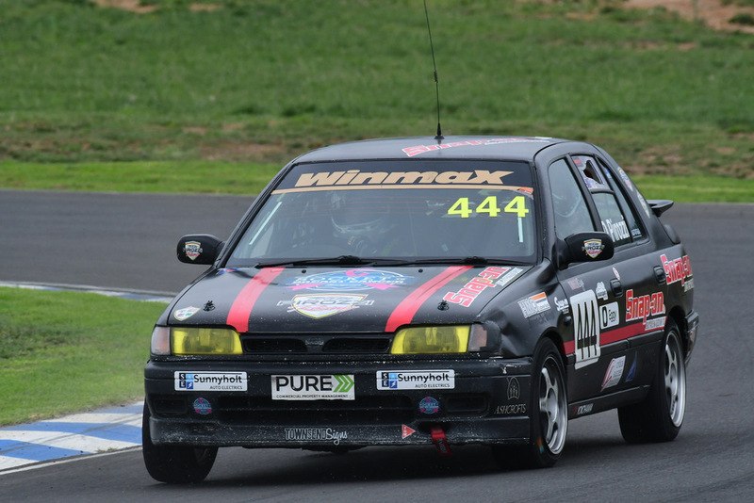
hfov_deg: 2.7
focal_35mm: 750
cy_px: 252
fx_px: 15713
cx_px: 377
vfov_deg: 1.8
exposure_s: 1/640
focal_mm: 500
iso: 800
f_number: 11
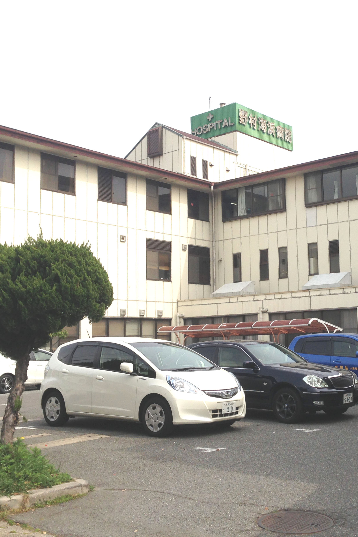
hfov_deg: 29.0
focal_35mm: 46
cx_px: 244
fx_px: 686
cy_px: 267
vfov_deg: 42.7
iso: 50
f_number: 2.4
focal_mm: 4.13
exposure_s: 1/1391
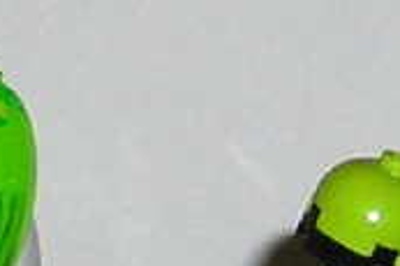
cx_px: -49
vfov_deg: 4.5
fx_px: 3308
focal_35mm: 298
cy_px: 742
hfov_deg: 6.9
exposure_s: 1/60.1
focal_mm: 9.1
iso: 50
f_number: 3.6
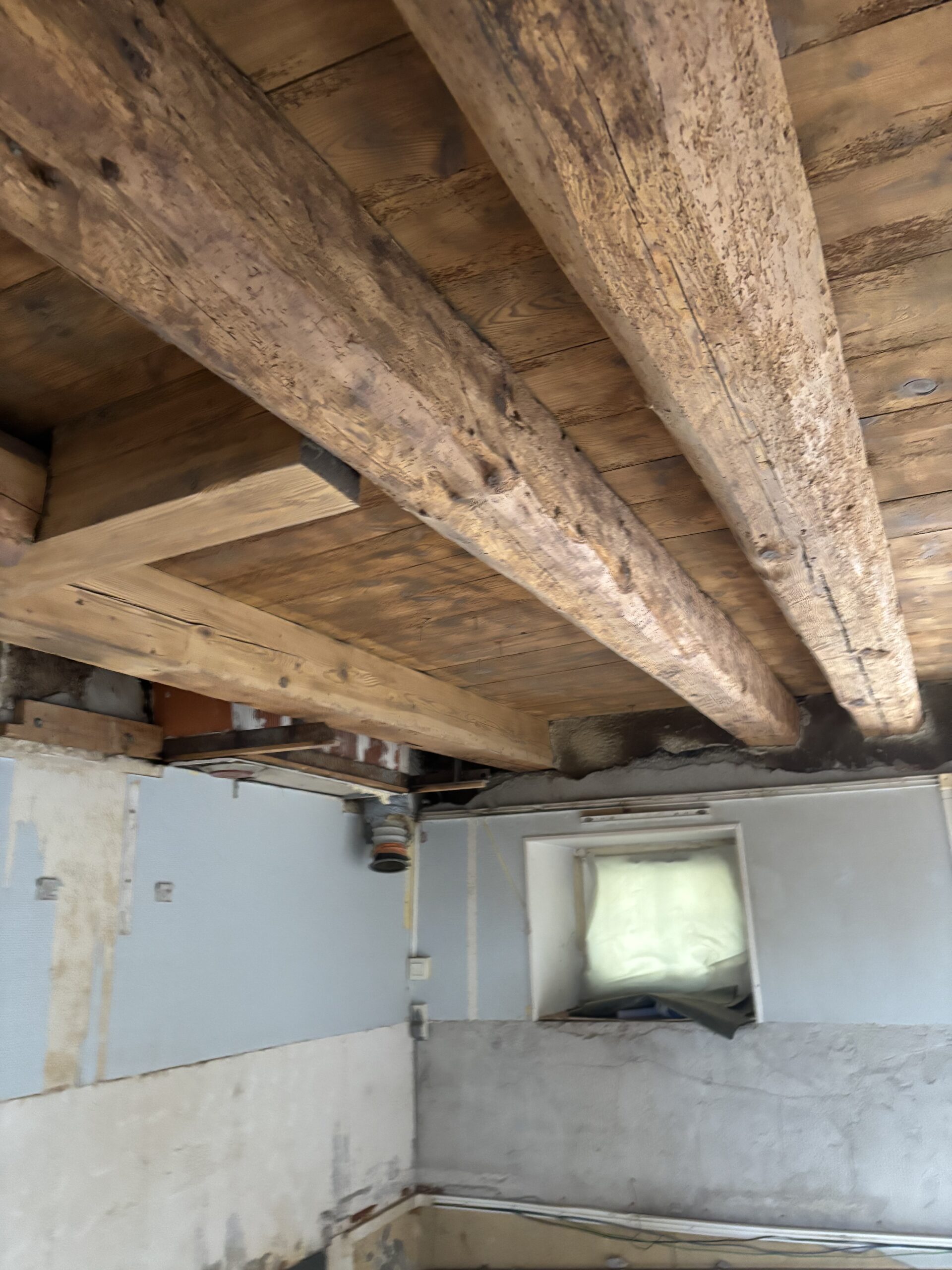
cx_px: 476
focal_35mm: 26
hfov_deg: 53.1
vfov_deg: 67.3
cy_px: 635
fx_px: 953
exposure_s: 1/49
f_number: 1.6
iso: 500
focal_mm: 5.96
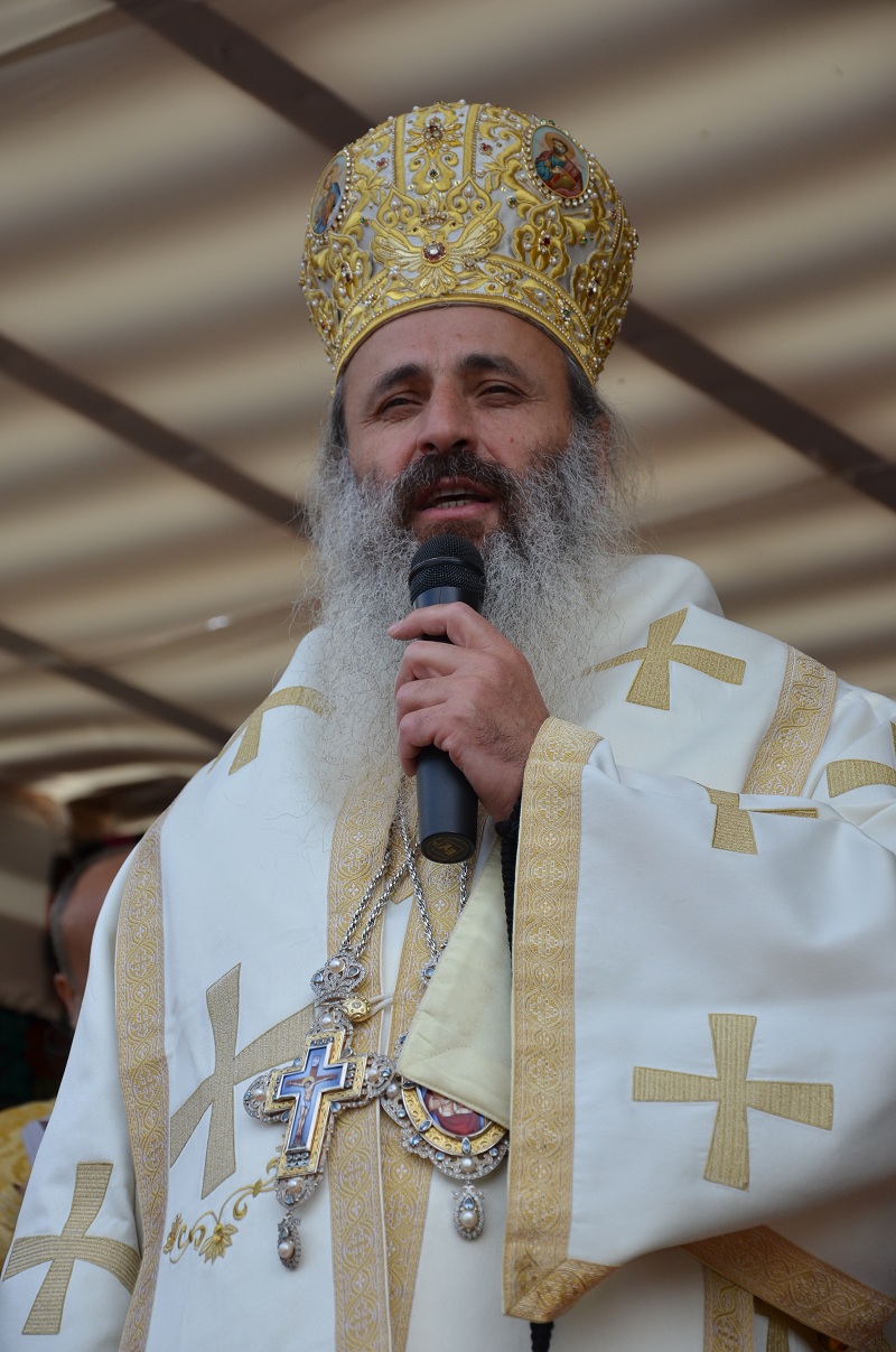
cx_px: 448
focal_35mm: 120
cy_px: 676
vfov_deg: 17.1
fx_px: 4498
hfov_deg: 11.4
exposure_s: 1/400
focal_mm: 80
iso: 250
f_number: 5.3
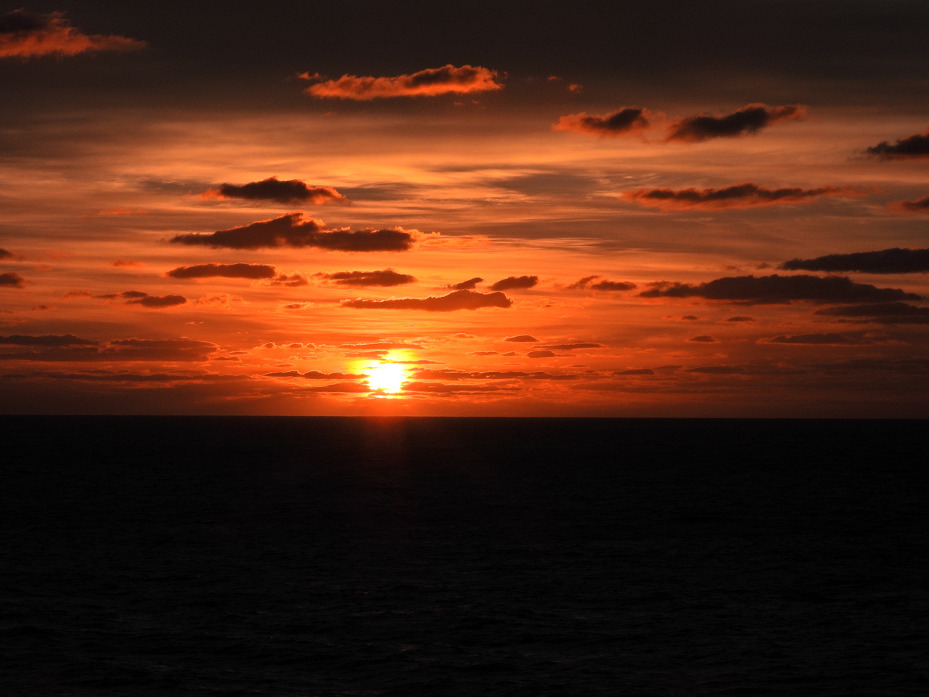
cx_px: 464
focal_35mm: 115
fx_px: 3086
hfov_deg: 17.1
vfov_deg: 12.9
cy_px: 348
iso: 100
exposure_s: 1/2000
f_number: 6.3
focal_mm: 20.5
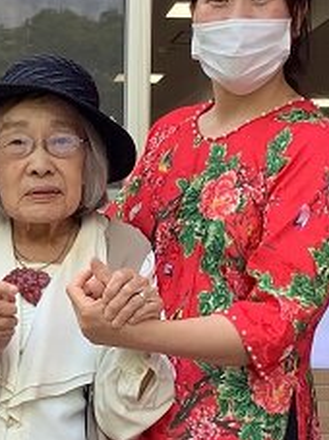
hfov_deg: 16.0
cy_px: 287
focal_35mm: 91
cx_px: 23
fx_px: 1154
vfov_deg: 21.5
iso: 25
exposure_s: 1/120
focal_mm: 3.3
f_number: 2.4
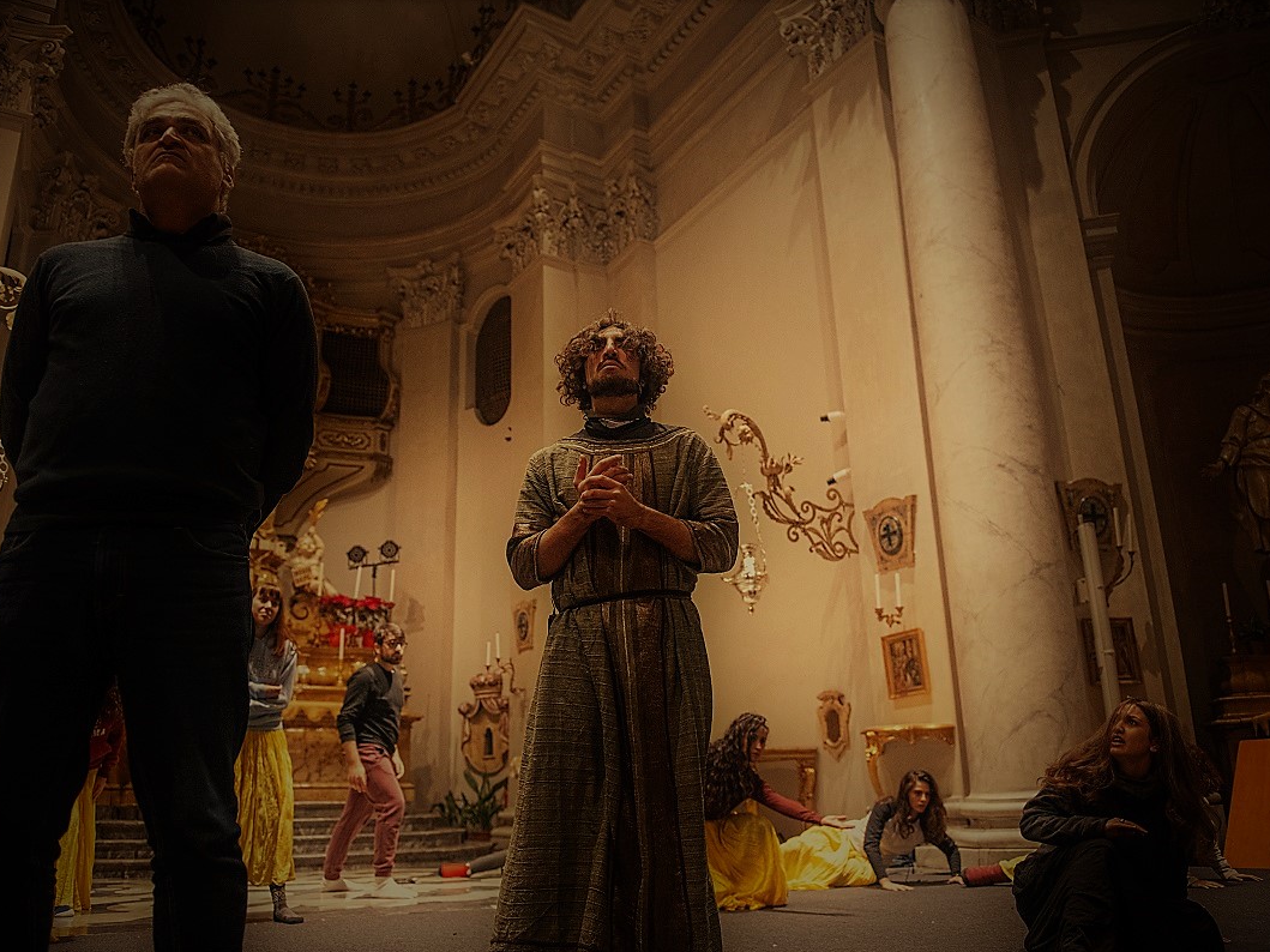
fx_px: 990
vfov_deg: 51.3
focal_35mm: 27
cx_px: 629
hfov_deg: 65.3
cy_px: 490
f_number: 2.8
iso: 3200
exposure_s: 1/80
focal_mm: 24
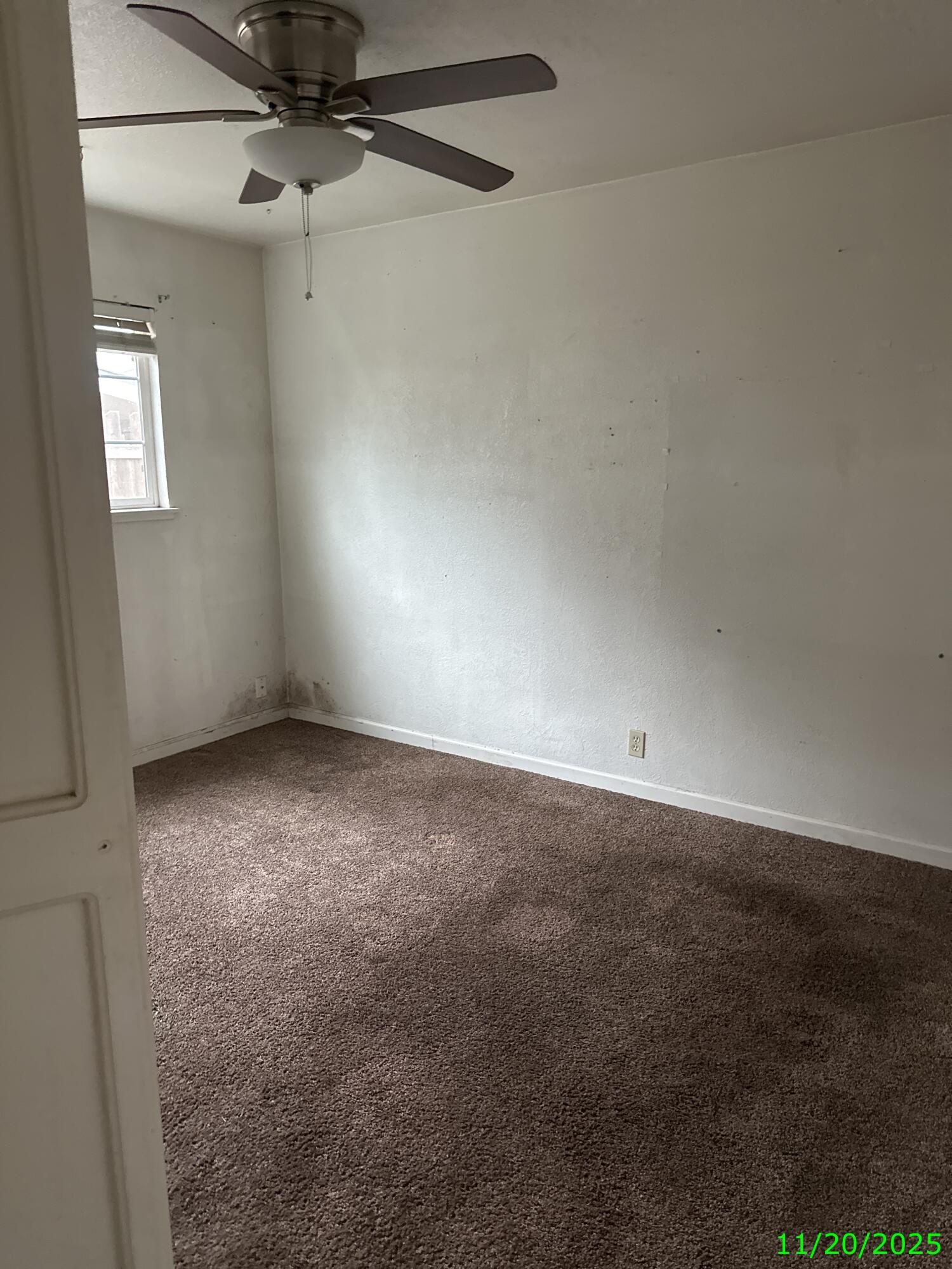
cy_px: 634
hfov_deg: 56.8
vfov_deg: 71.6
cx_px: 476
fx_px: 880
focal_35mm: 24
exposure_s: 1/60
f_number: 1.78
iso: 640
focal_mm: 6.86
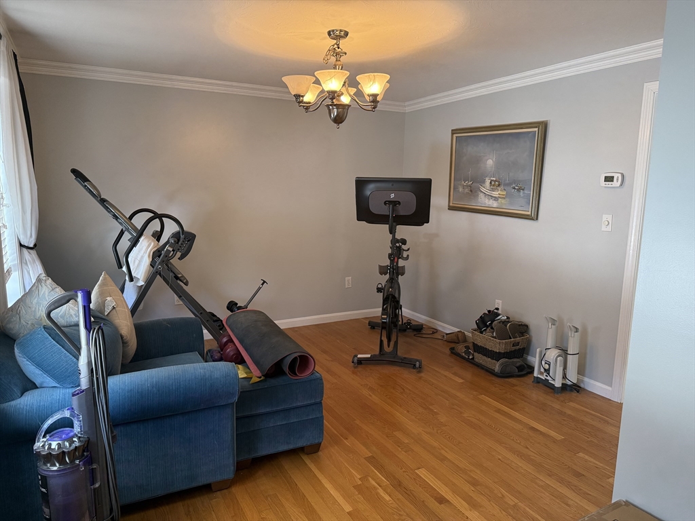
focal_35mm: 24
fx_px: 482
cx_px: 348
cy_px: 260
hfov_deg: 71.6
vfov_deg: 56.8
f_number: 1.78
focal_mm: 6.76
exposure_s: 1/120
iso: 250
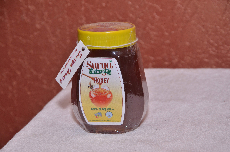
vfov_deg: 8.7
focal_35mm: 158
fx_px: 1004
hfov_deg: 13.1
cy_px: 76
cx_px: 115
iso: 800
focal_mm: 105
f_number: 7.1
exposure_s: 1/125
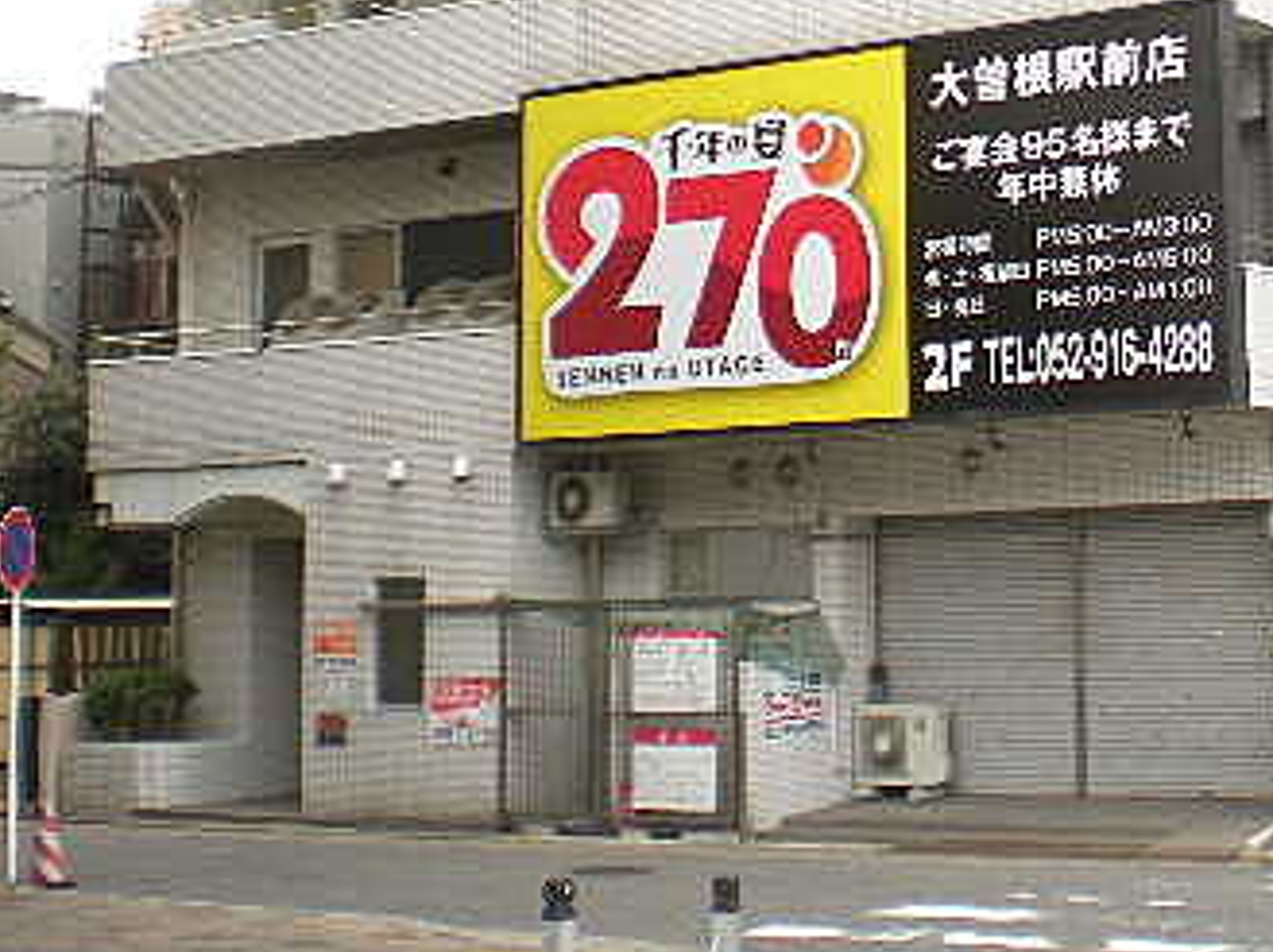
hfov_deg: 25.5
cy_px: 132
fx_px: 2718
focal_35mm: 74
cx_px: 1161
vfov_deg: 19.6
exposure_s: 1/97.3
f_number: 3.1
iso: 89
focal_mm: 6.3
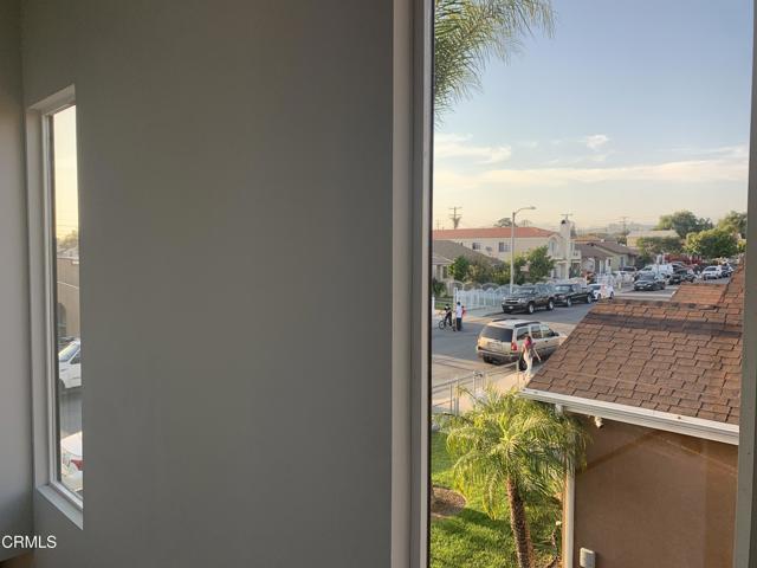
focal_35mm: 26
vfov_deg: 53.1
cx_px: 378
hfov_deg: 67.3
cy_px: 284
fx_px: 569
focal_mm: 4.25
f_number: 1.8
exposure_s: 1/327
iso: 25
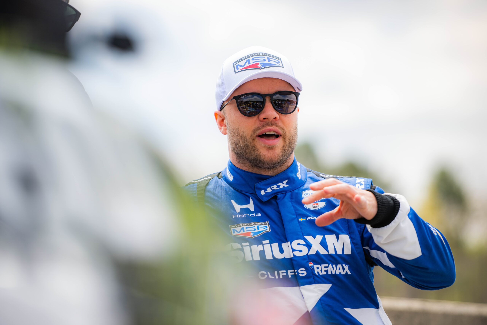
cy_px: 162
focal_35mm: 175
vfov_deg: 7.8
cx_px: 244
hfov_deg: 11.7
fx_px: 2367
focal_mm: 175
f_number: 2.8
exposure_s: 1/1600
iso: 160
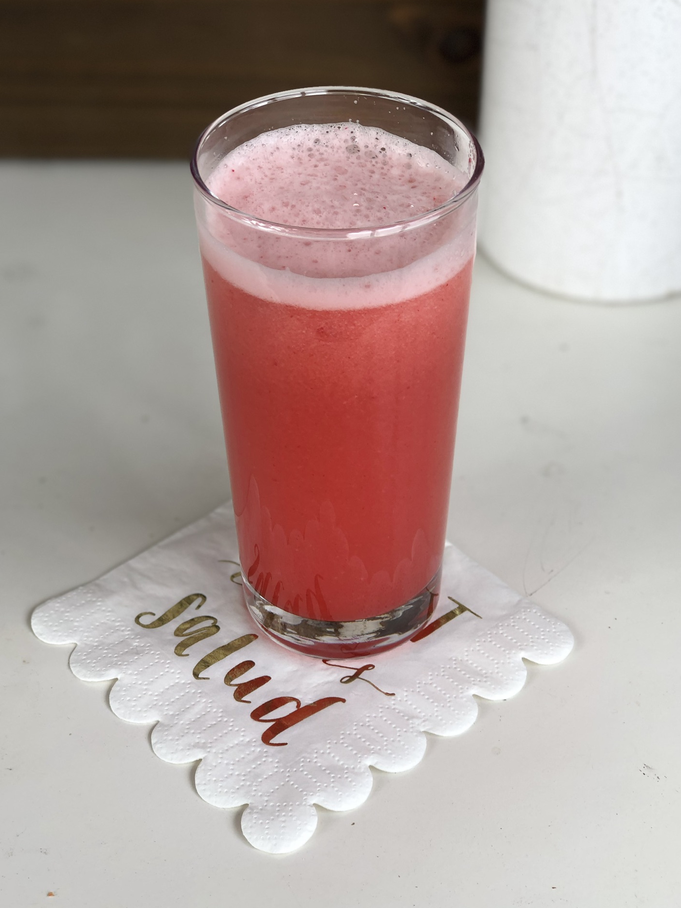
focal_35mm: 62
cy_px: 463
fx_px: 1626
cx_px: 352
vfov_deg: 31.2
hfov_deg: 23.6
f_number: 2.8
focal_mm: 6.6
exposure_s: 1/120
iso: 32
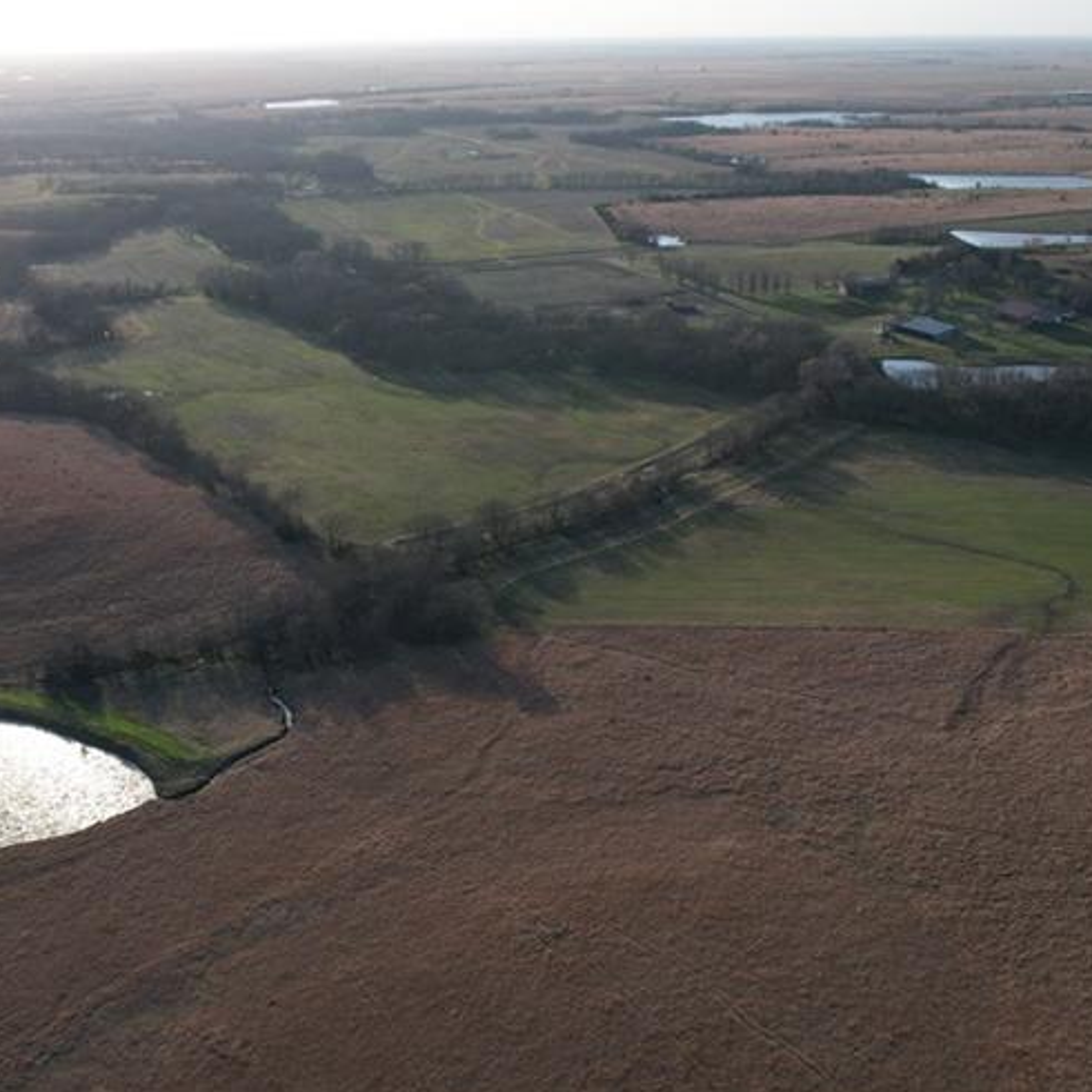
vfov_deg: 42.8
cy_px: 556
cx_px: 623
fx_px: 1392
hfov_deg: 42.7
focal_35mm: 39
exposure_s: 1/1600
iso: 110
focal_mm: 8.38
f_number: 2.8
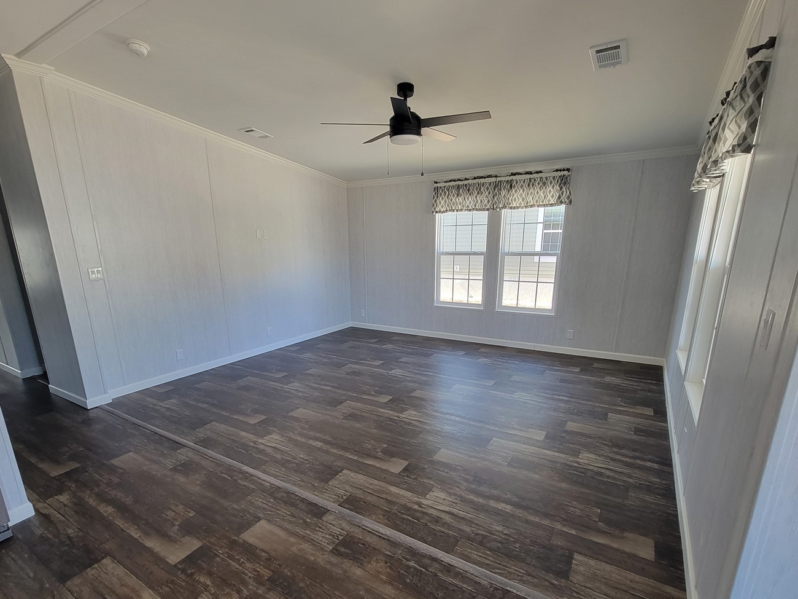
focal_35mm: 16
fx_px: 369
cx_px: 385
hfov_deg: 94.5
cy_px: 341
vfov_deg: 77.7
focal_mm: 2.2
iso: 125
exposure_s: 1/60
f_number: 2.2
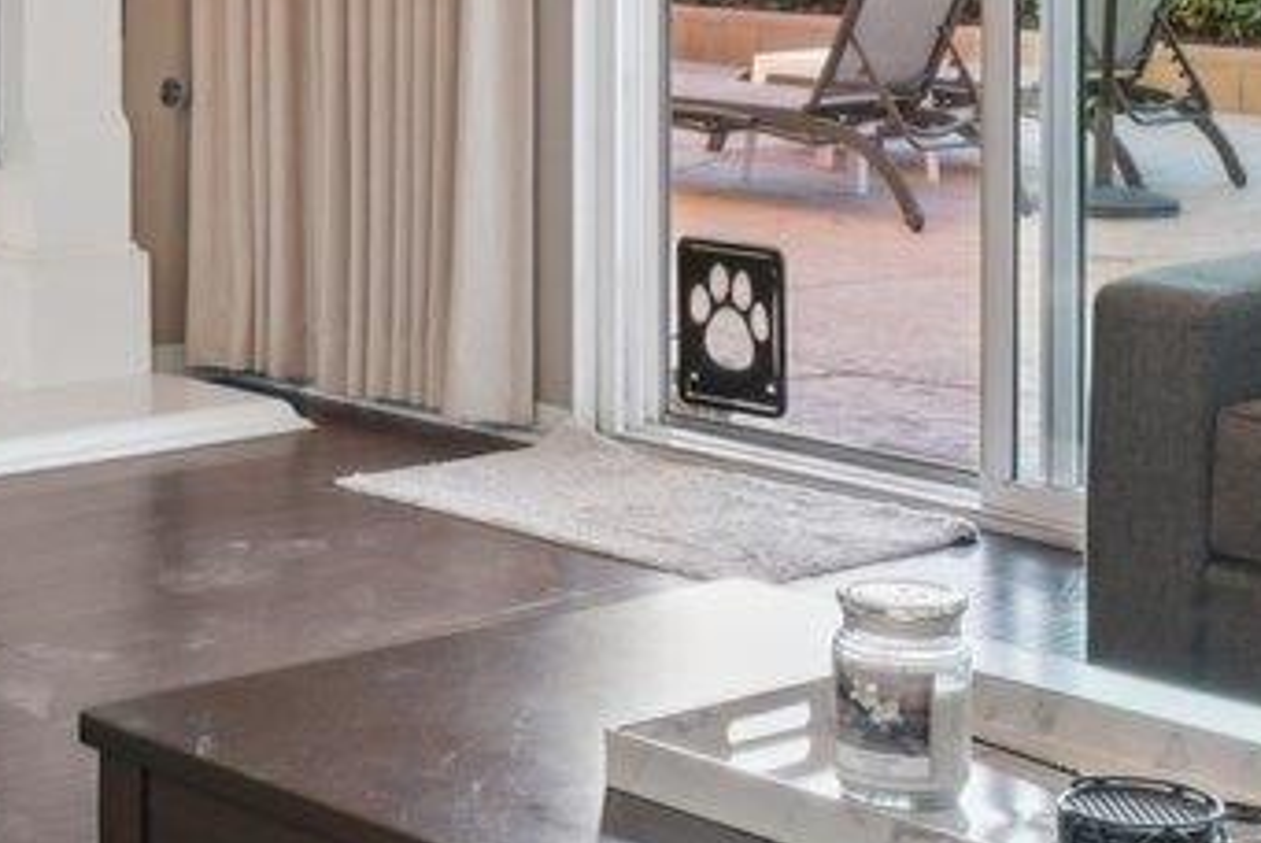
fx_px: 3365
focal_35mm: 96
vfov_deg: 13.7
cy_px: -292
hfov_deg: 20.9
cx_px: 185
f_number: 8
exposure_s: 1/8
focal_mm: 16
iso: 400
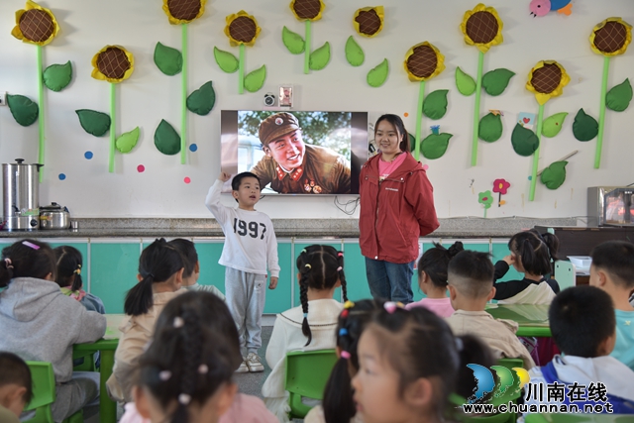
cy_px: 212
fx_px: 845
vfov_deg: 28.1
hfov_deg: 41.1
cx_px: 317
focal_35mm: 48
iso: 400
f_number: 4
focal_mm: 48
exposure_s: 1/60
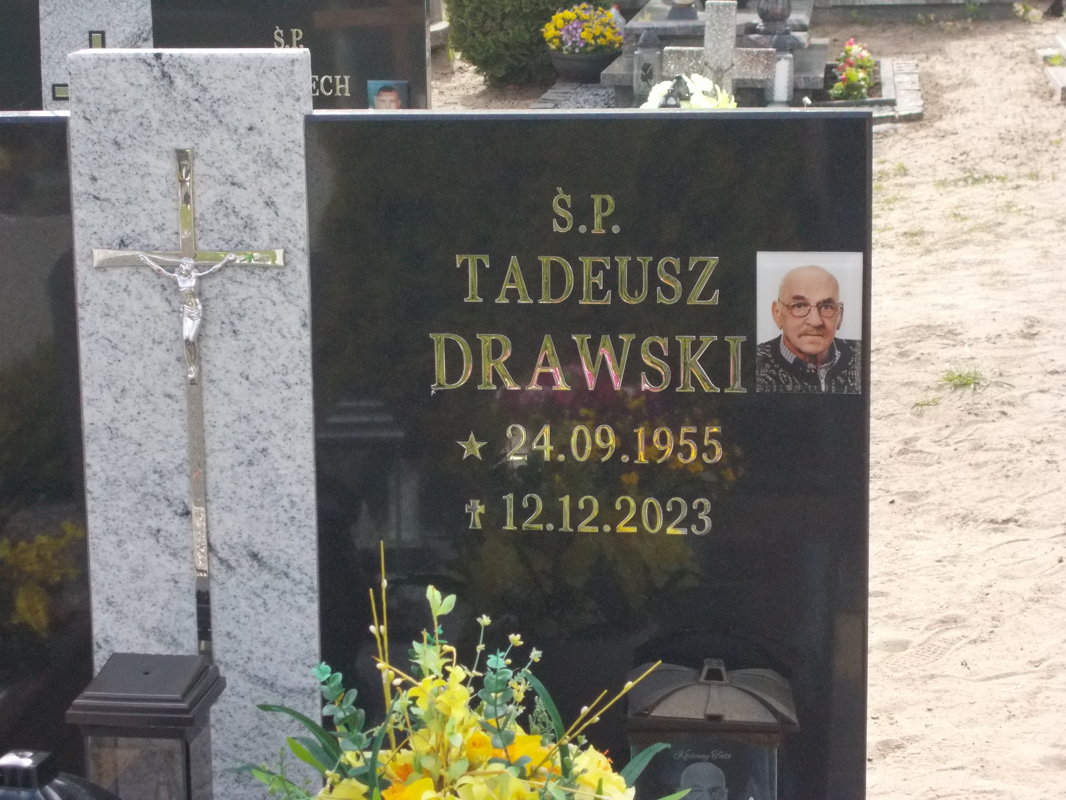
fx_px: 2648
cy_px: 400
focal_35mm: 86
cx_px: 533
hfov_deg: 22.8
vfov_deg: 17.2
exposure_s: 1/400
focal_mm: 15.4
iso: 400
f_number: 6.3
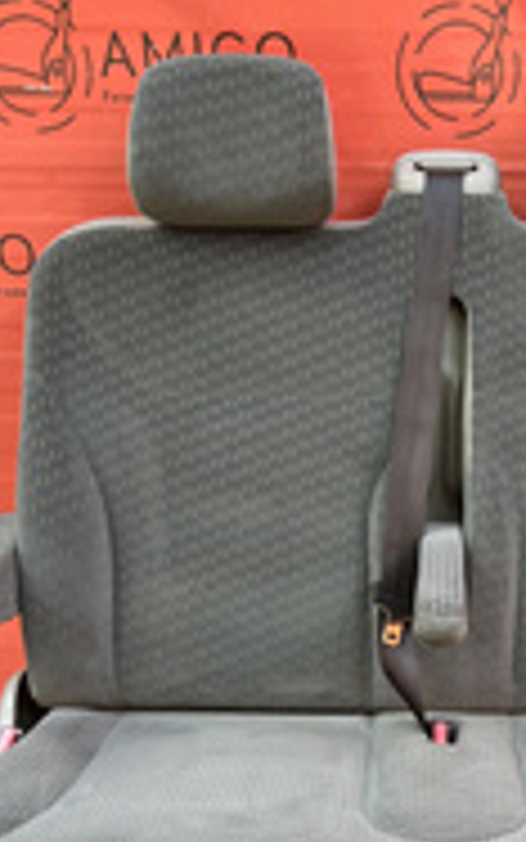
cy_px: 608
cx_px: 436
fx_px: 1215
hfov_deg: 24.0
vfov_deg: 37.4
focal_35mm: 53
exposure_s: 1/133
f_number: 1.6
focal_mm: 5.1
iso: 32
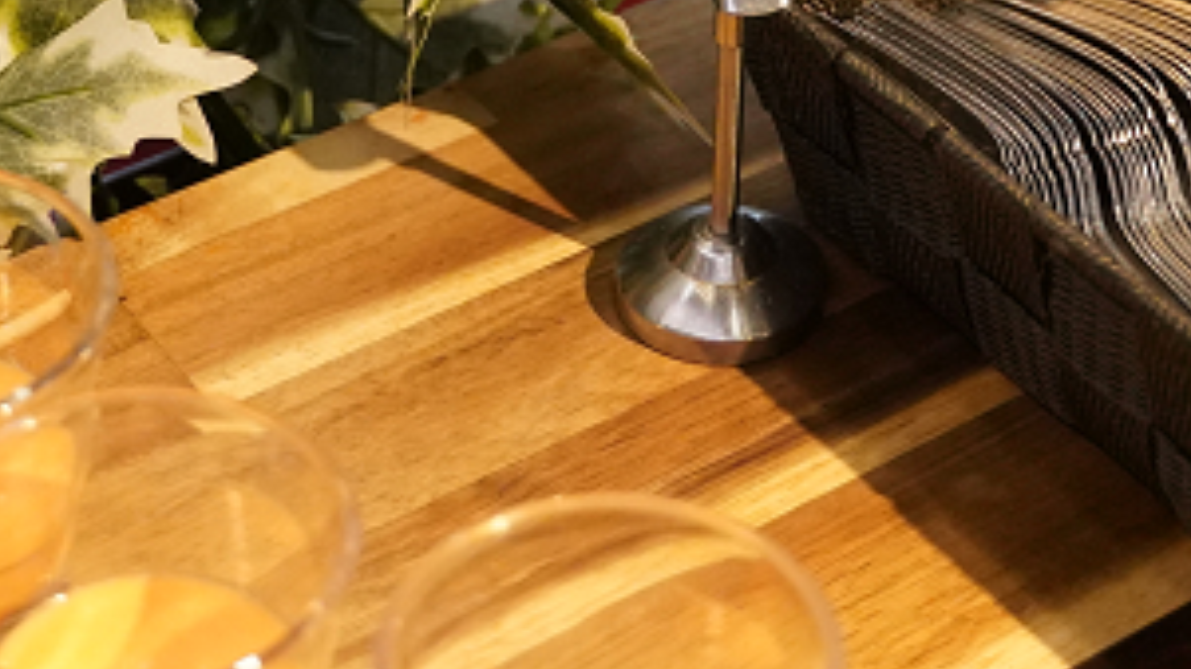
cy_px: -455
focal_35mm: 121
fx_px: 3820
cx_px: 807
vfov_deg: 9.6
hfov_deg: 17.7
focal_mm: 29
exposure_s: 1/160
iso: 3200
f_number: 2.8
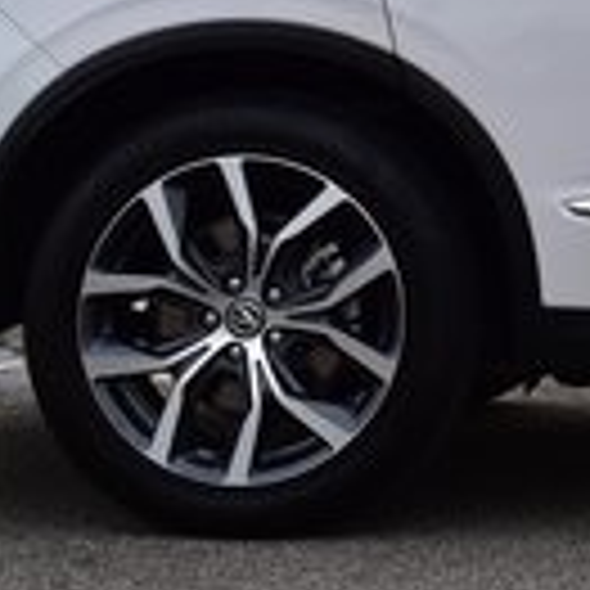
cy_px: -261
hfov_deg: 11.0
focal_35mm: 150
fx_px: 2892
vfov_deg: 11.2
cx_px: 1027
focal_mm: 24
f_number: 6.3
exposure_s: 1/160
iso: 100
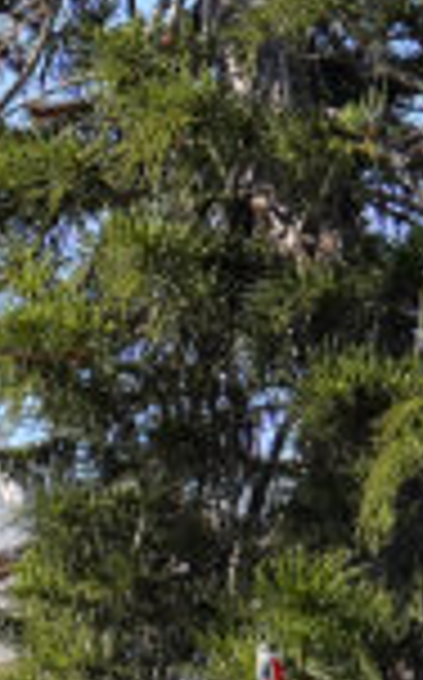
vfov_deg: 6.8
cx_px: -1346
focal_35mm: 311
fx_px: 5753
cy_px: 538
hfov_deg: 3.9
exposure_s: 1/400
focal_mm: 30
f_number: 5
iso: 100
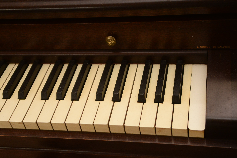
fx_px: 408
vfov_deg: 21.9
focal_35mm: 62
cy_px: 79
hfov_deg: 32.4
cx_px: 118
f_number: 5.3
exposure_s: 1/160
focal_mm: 62
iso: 3200
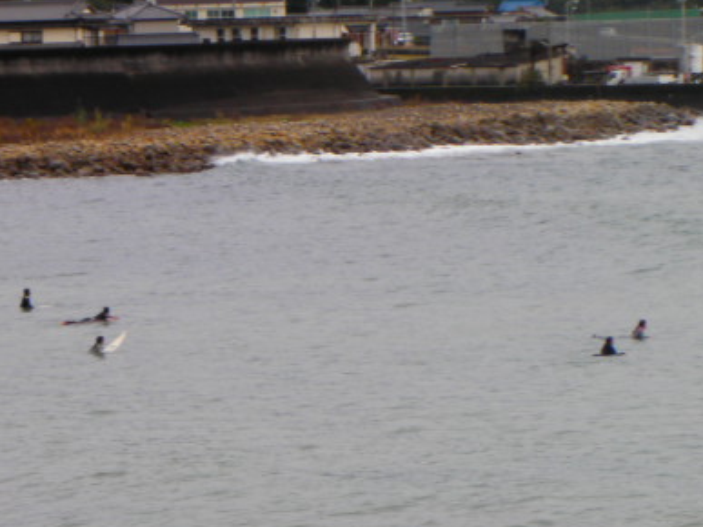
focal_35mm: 230
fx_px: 4670
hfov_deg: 8.6
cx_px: 334
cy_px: 191
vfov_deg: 6.5
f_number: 4.2
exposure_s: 1/103
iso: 50
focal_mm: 23.2
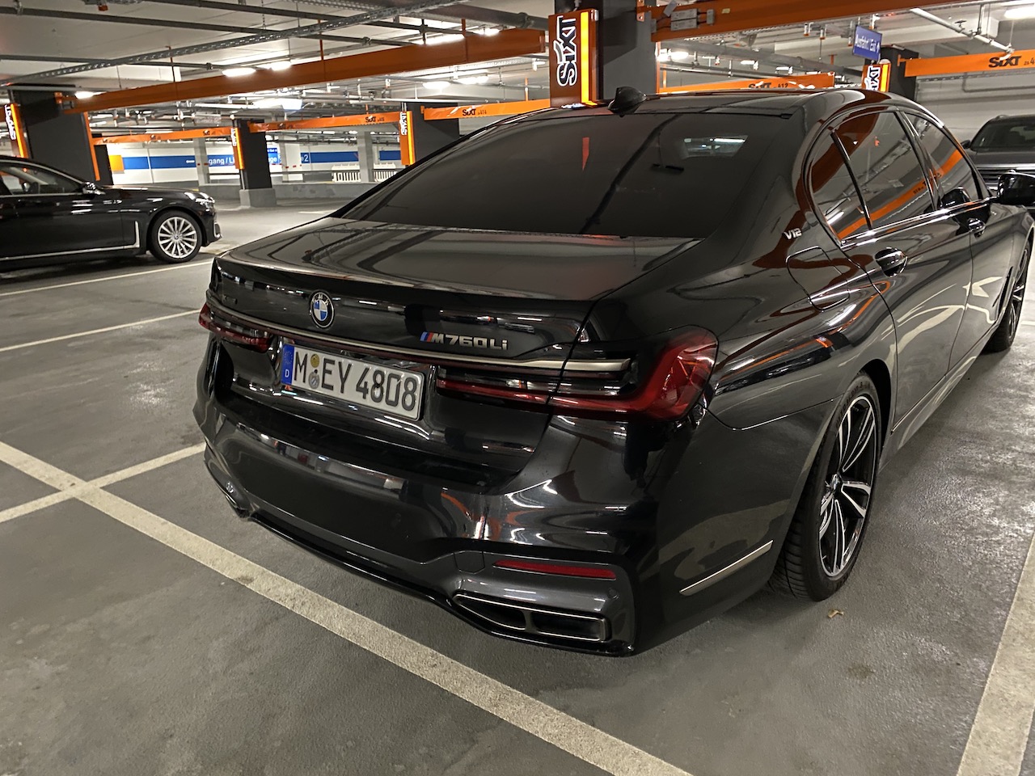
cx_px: 518
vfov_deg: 53.1
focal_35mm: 26
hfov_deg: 67.3
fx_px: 777
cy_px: 388
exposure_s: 1/17
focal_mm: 4.25
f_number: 1.8
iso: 1000
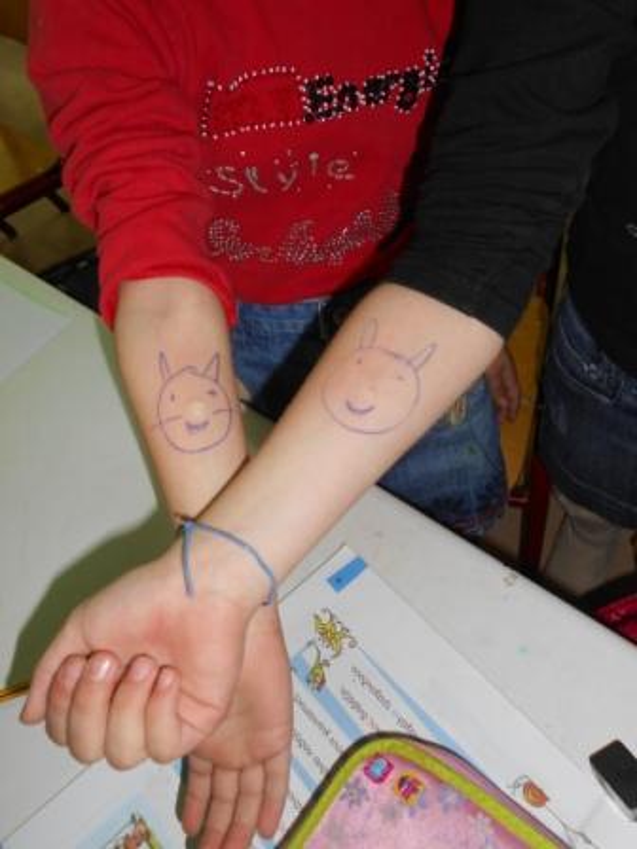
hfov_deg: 46.8
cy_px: 424
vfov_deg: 60.0
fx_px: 736
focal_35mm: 30
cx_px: 318
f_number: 3.8
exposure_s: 1/25
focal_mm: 5.3
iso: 80
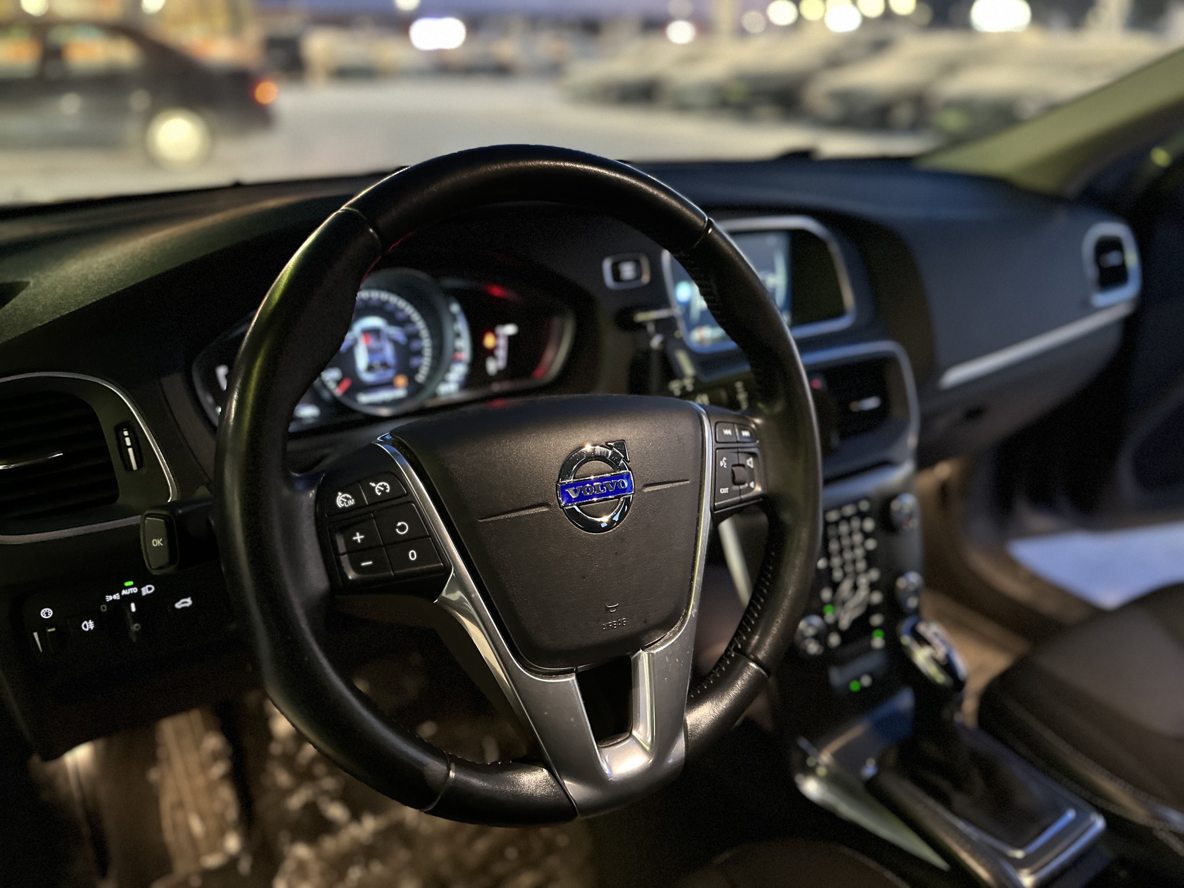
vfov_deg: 56.8
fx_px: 821
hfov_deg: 71.6
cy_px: 444
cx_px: 592
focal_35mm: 24
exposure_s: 1/27
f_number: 1.78
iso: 1250
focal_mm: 6.86
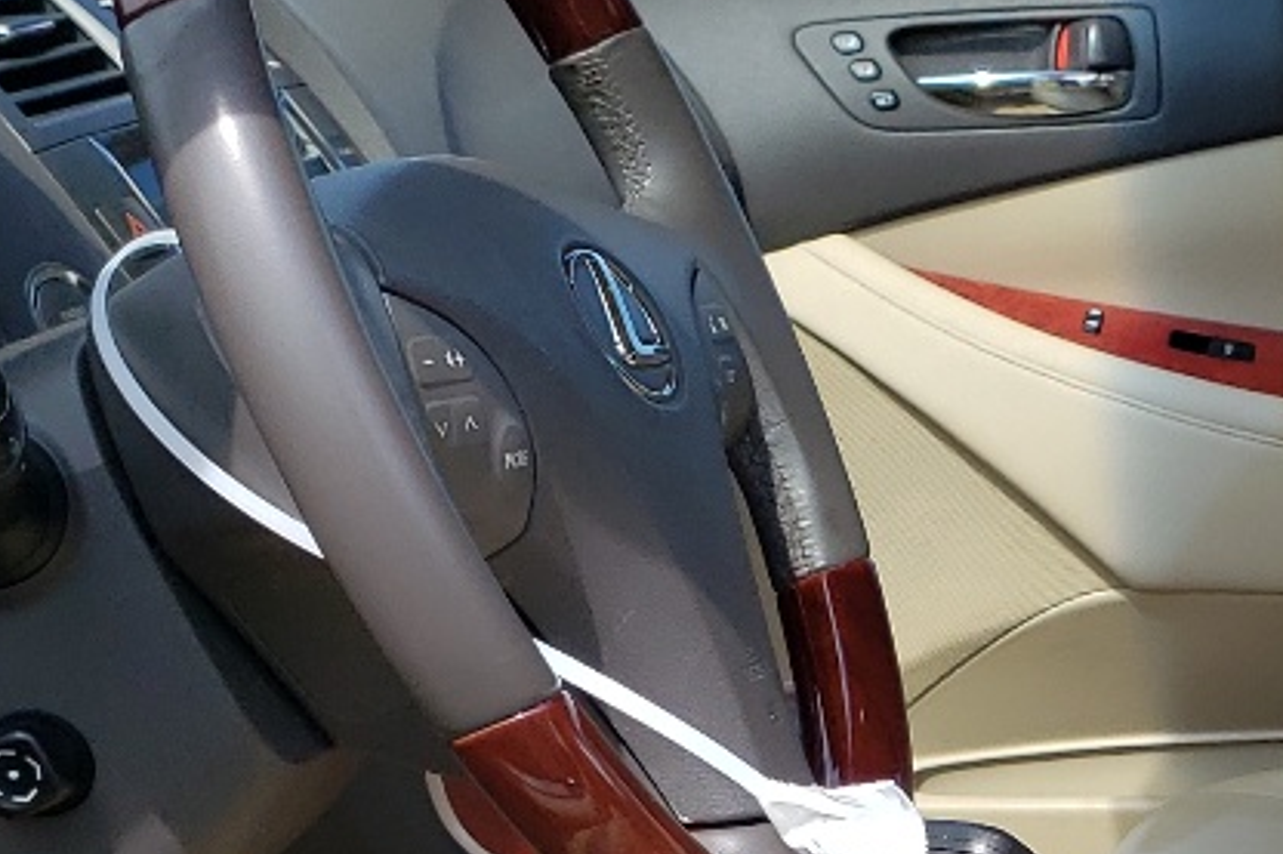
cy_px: 1011
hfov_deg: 19.3
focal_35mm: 104
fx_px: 3705
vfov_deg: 12.8
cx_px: 1144
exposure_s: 1/1667
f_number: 1.5
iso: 50
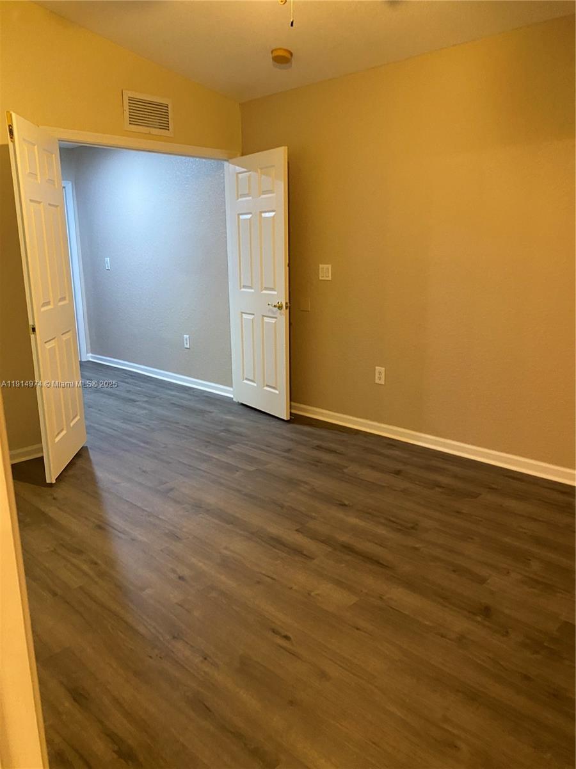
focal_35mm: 26
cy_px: 384
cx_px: 288
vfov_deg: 67.3
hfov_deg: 53.1
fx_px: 577
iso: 320
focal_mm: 4.25
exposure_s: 1/40
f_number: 1.8
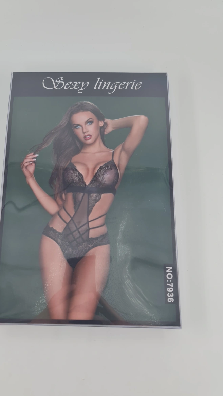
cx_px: 90
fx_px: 294
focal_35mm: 28
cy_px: 194
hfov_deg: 41.3
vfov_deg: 67.9
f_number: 1.8
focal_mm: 7
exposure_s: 1/185
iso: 50
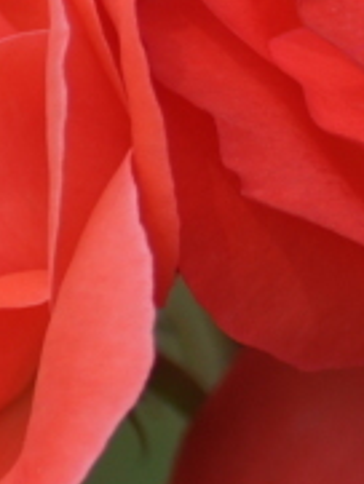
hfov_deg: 1.8
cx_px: 522
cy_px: 0
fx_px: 11609
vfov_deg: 2.4
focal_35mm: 829
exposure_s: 1/1250
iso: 200
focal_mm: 102
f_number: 4.5
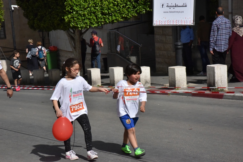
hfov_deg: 20.8
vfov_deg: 14.0
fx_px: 662
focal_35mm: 98
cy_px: 81
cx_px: 122
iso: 2500
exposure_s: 1/2500
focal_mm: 98
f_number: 22
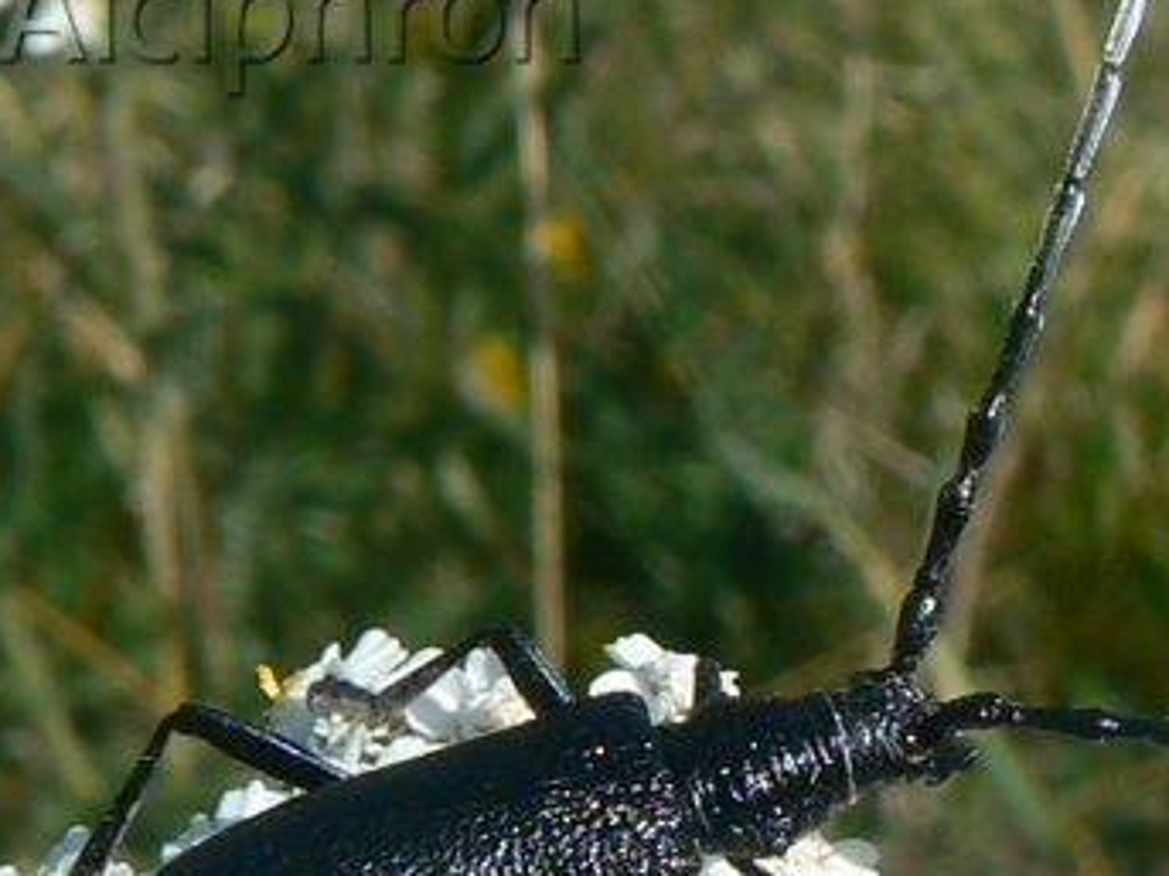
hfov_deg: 30.3
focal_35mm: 63
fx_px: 2127
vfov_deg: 23.2
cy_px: 586
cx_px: 869
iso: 80
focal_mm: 6
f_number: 6.3
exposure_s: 1/400
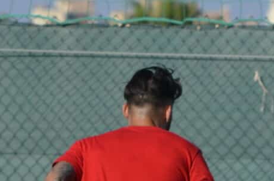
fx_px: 10204
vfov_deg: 1.0
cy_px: 214
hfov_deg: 1.5
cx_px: 306
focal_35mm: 1343
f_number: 7.1
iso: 400
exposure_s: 1/2000
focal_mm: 200
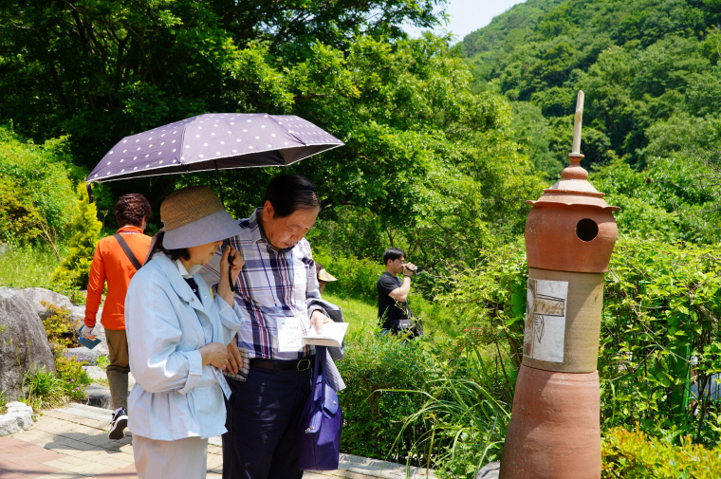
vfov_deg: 34.1
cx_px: 360
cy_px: 240
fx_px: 780
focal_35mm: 39
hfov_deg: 49.6
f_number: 5
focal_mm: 26
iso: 100
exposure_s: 1/320
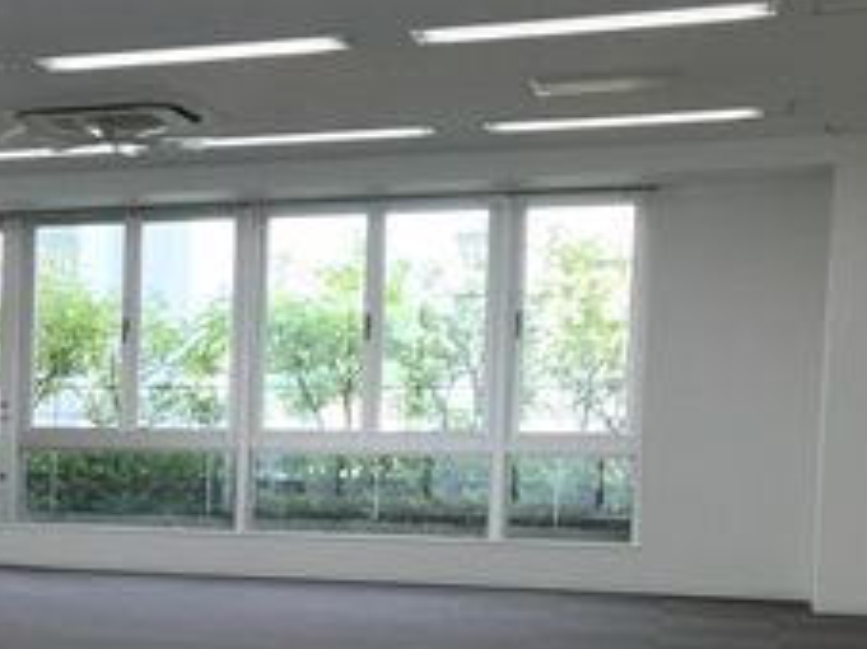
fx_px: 1978
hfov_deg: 22.1
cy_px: 565
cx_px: -275
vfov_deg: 18.4
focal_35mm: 79
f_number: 1.8
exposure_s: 1/100
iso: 20
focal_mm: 3.99
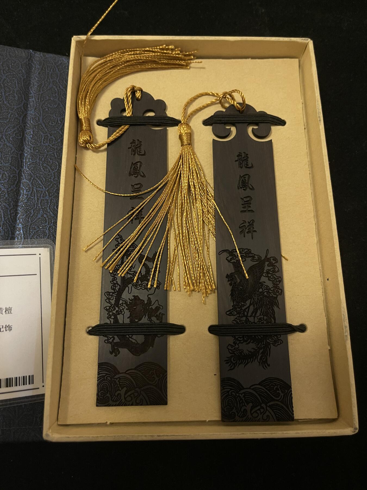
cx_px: 184
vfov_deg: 69.4
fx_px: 353
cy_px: 245
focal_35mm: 25
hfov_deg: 54.9
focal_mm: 5.1
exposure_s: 1/60
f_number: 1.6
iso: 250
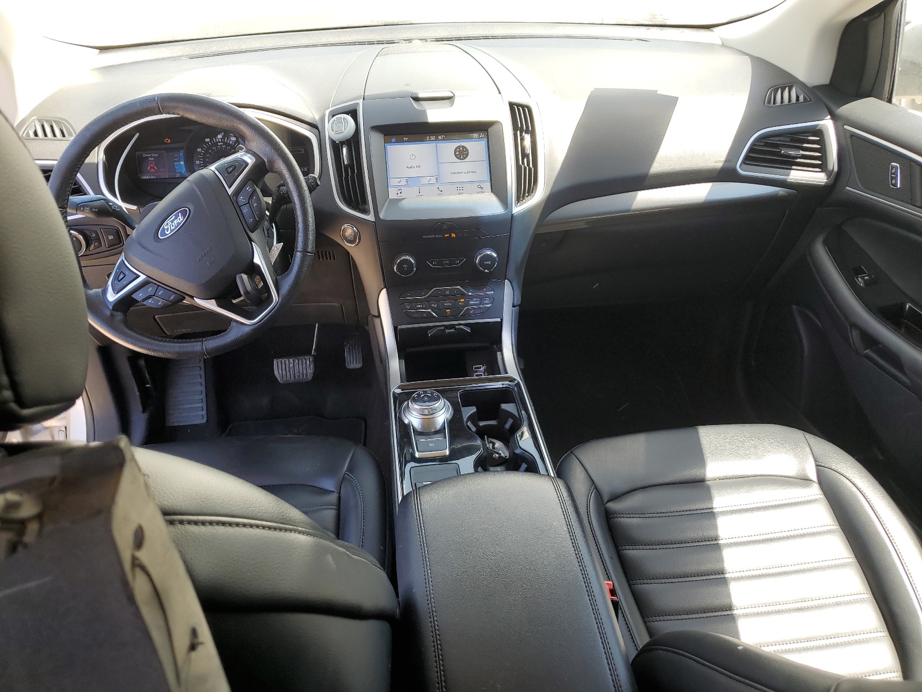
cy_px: 346
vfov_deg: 53.1
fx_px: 693
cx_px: 461
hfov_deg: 67.3
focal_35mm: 26
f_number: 1.5
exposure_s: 1/244
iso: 50
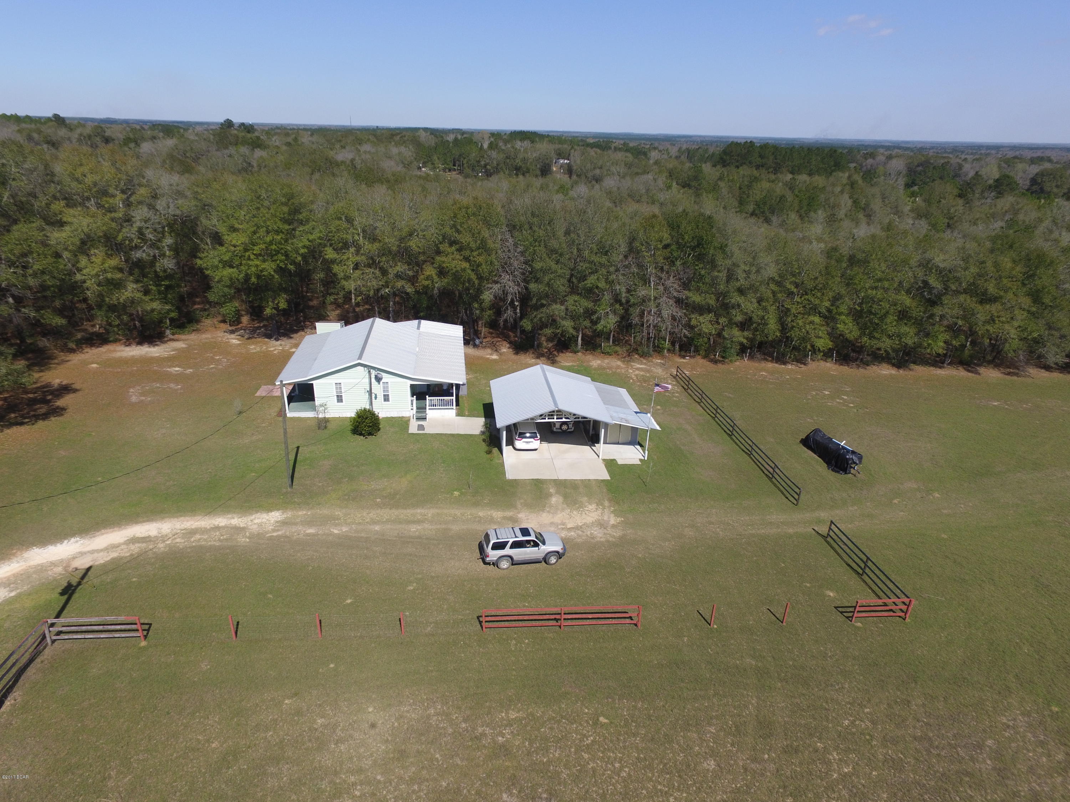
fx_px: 618
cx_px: 535
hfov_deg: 81.7
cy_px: 401
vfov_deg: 66.0
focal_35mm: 20
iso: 100
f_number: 2.8
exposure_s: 1/1272
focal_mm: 3.61
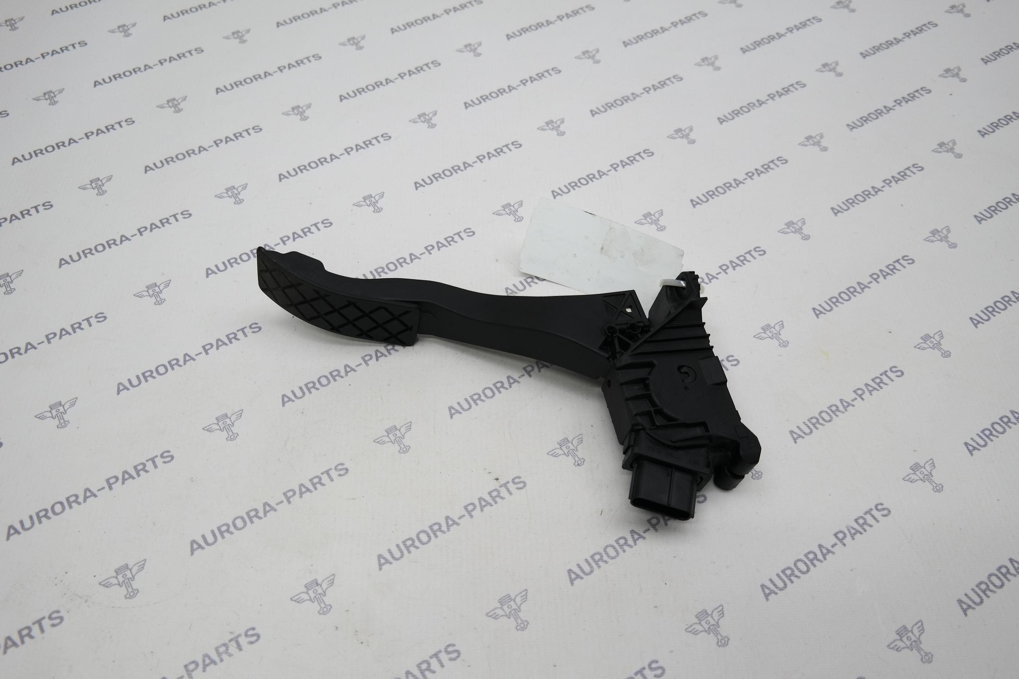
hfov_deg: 61.9
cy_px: 340
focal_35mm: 30
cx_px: 510
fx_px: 849
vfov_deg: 43.6
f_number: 3.5
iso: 100
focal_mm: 20
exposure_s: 1/80
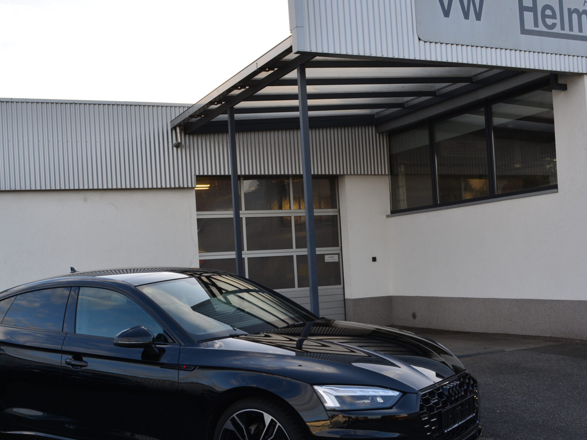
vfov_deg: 31.4
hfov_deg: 41.2
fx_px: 780
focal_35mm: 46
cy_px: 265
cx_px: 310
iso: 200
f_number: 10
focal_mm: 22
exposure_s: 1/80
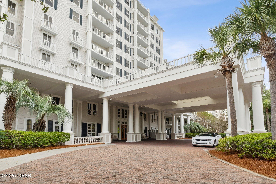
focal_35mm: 18
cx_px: 138
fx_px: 138
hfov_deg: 90.0
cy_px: 92
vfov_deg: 67.4
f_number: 9
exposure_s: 1/320
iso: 400
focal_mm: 12
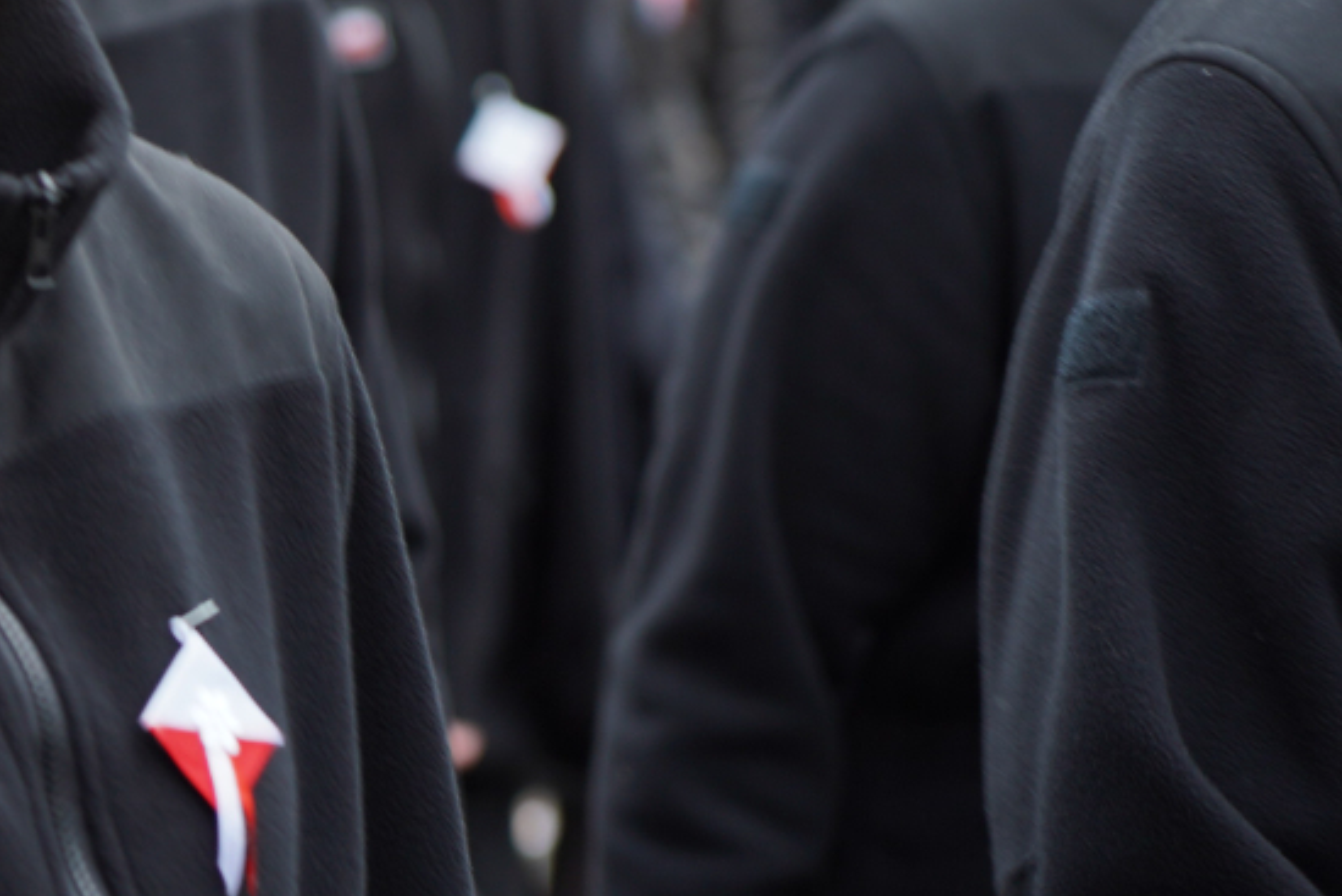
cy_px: -77
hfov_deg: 8.2
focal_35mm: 248
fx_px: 9247
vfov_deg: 5.5
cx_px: -102
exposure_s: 1/100
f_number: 4
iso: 200
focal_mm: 105
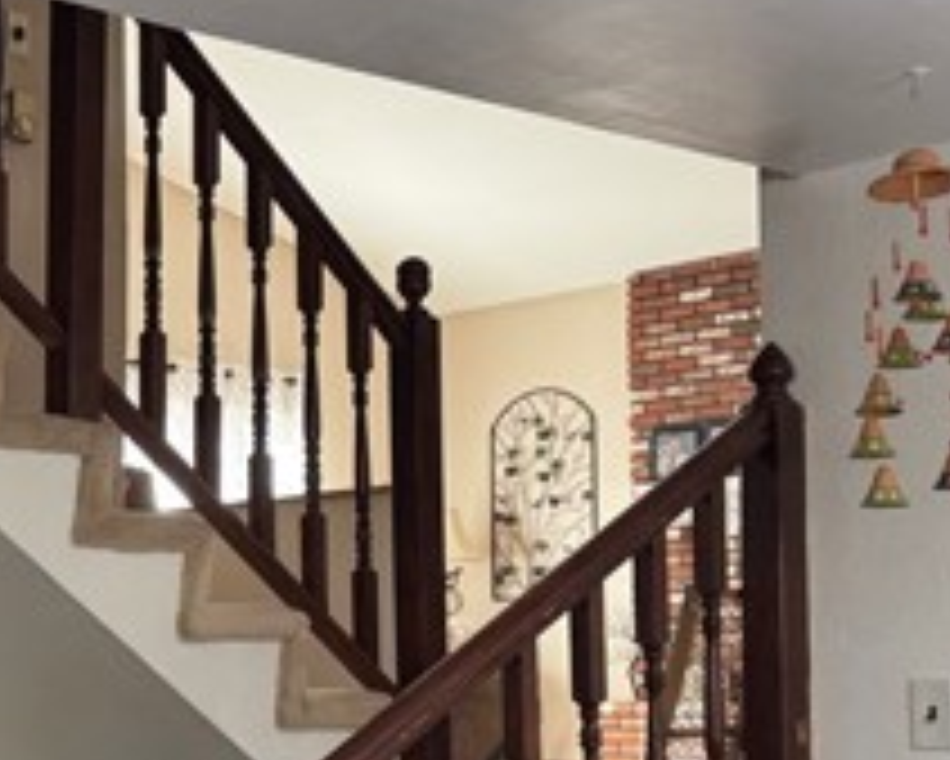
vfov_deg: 21.4
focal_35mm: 71
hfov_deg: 25.6
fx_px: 1997
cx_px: 32
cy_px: 580
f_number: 1.78
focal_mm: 6.76
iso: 160
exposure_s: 1/120
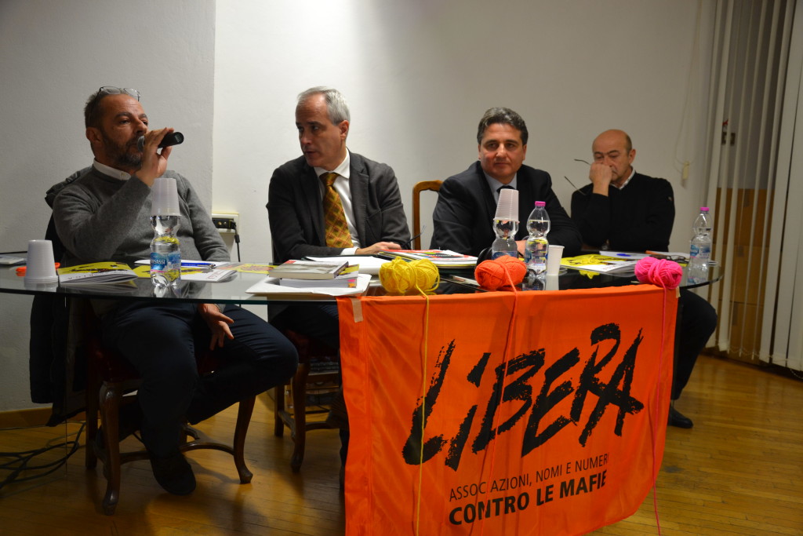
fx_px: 803
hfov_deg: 53.1
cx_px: 402
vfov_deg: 36.9
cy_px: 268
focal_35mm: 36
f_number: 3.8
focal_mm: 24
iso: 400
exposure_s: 1/25
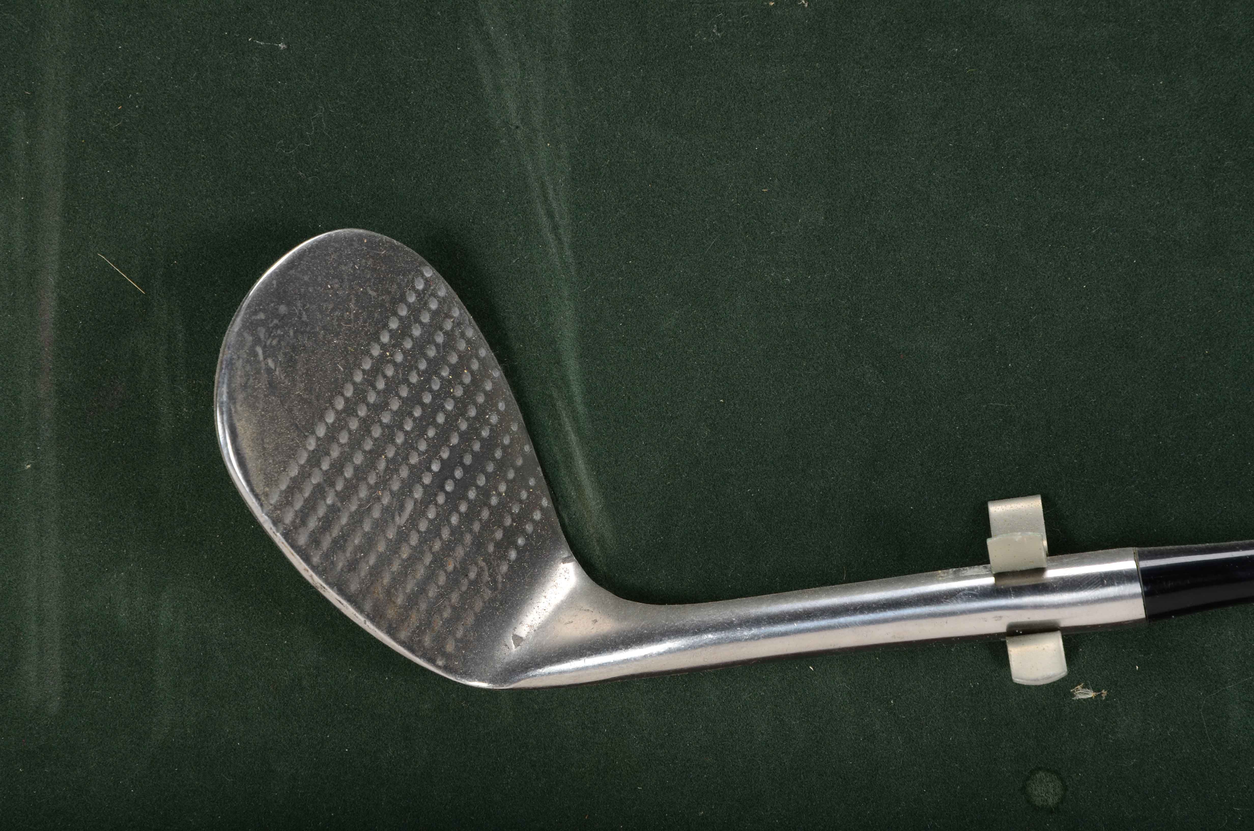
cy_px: 416
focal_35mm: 158
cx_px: 627
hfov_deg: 13.1
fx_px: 5475
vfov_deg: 8.7
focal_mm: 105
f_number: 14
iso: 200
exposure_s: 1/160
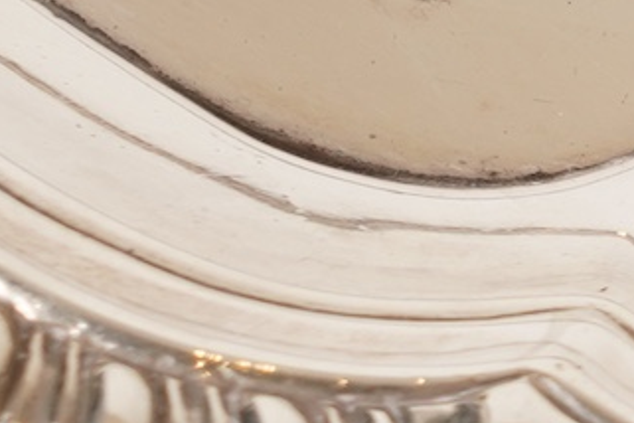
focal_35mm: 840
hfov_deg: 2.4
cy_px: 111
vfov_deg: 1.6
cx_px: 1713
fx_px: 14792
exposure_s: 1/125
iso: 500
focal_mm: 105
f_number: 11
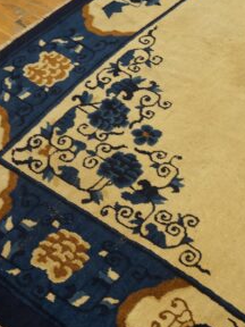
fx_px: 510
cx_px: 179
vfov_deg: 35.5
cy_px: 178
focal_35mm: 54
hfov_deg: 26.7
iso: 800
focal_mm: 18
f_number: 4
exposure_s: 1/60
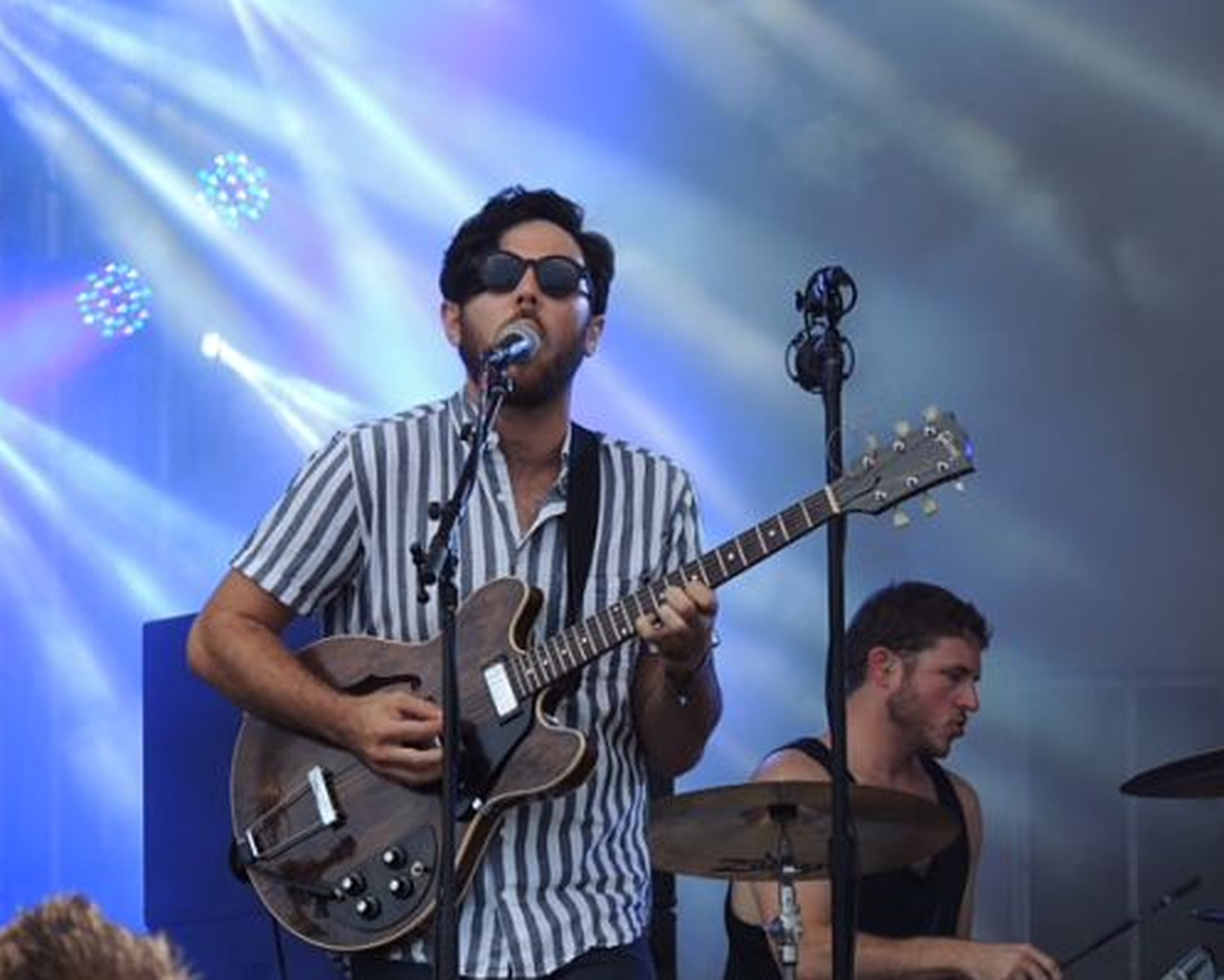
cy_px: 490
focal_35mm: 314
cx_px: 651
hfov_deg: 6.2
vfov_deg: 4.9
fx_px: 11379
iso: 100
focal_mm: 53.5
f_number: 4.8
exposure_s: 1/320
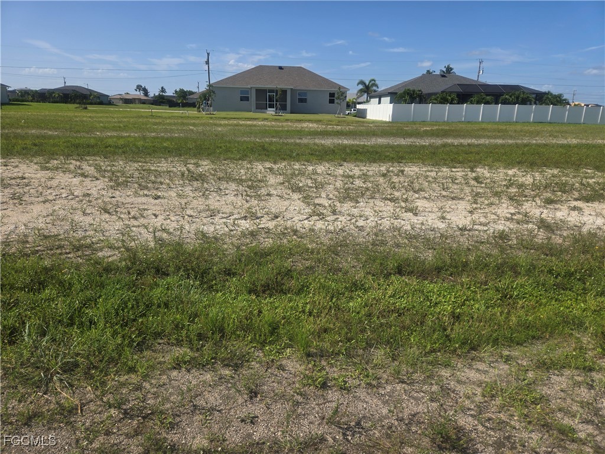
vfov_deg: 58.9
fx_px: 402
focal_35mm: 23
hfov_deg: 73.9
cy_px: 227
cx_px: 302
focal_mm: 5.4
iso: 25
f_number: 1.8
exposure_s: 1/2572
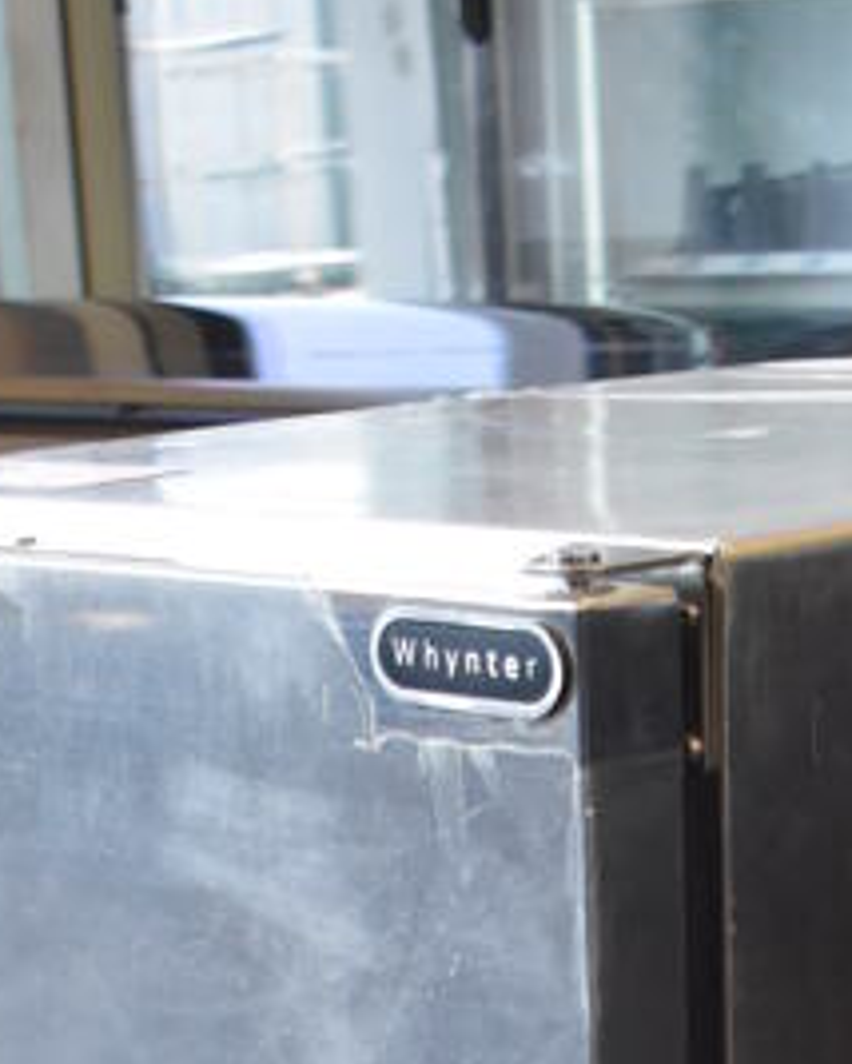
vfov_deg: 15.4
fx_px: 3482
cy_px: 1807
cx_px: 549
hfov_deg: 13.9
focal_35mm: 111
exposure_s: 1/125
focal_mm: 23
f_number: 3.8
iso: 1250
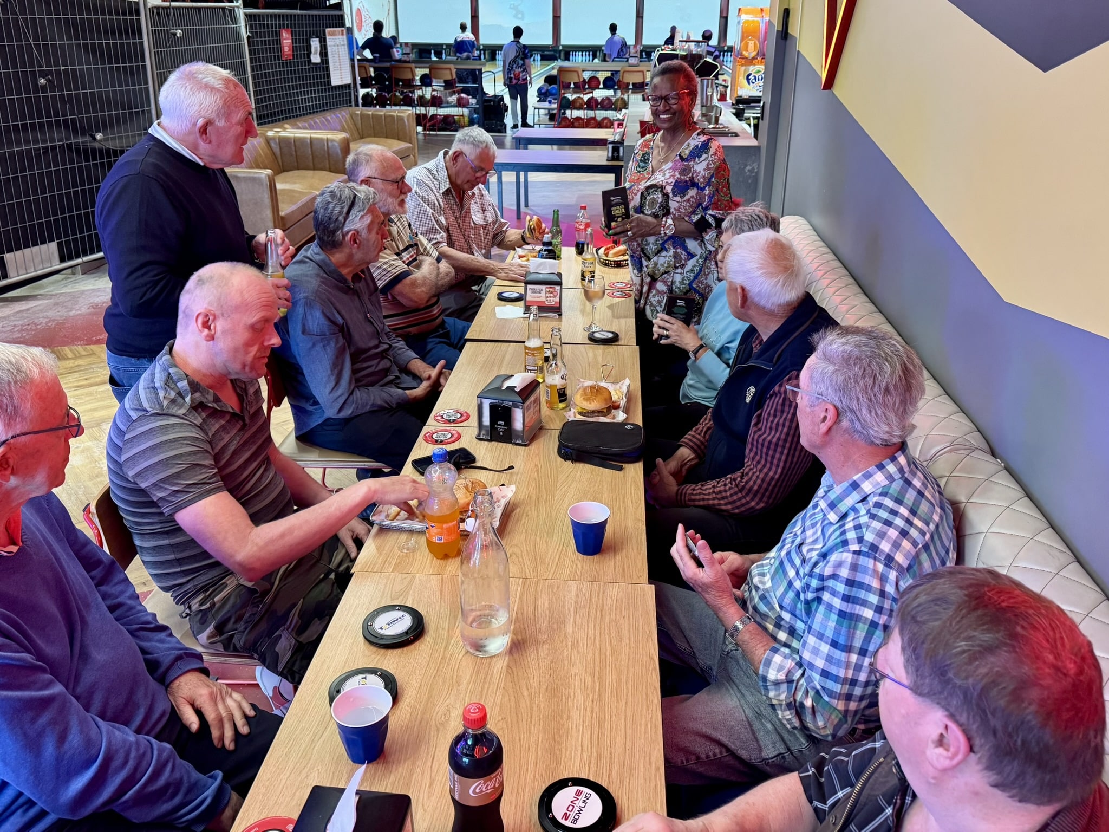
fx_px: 769
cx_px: 554
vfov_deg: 56.8
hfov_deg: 71.6
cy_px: 416
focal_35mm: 24
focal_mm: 6.76
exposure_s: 1/50
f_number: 1.78
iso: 320
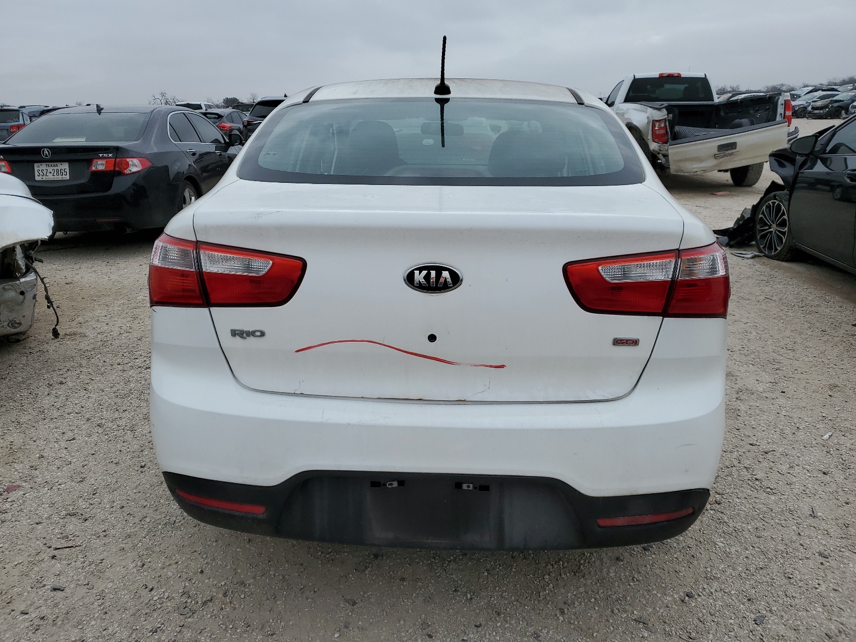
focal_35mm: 26
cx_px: 428
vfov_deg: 53.1
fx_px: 643
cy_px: 321
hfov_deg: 67.3
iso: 50
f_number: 1.5
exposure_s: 1/3333
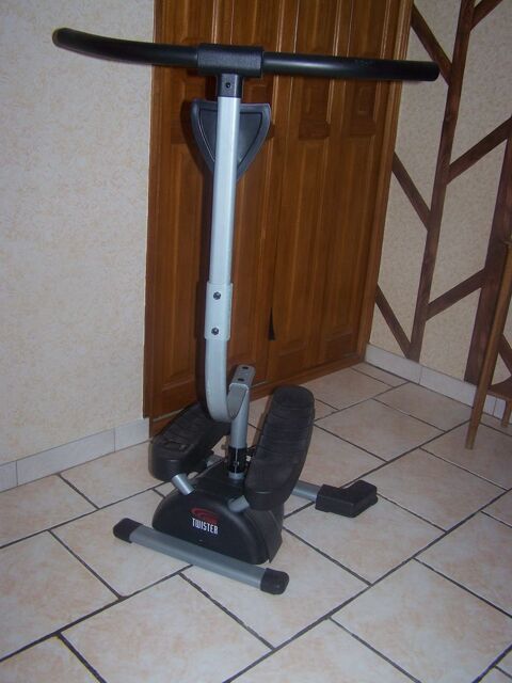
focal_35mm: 38
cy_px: 342
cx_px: 256
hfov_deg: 37.7
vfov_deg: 49.0
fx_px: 749
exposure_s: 1/60
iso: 80
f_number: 2.8
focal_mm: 6.3
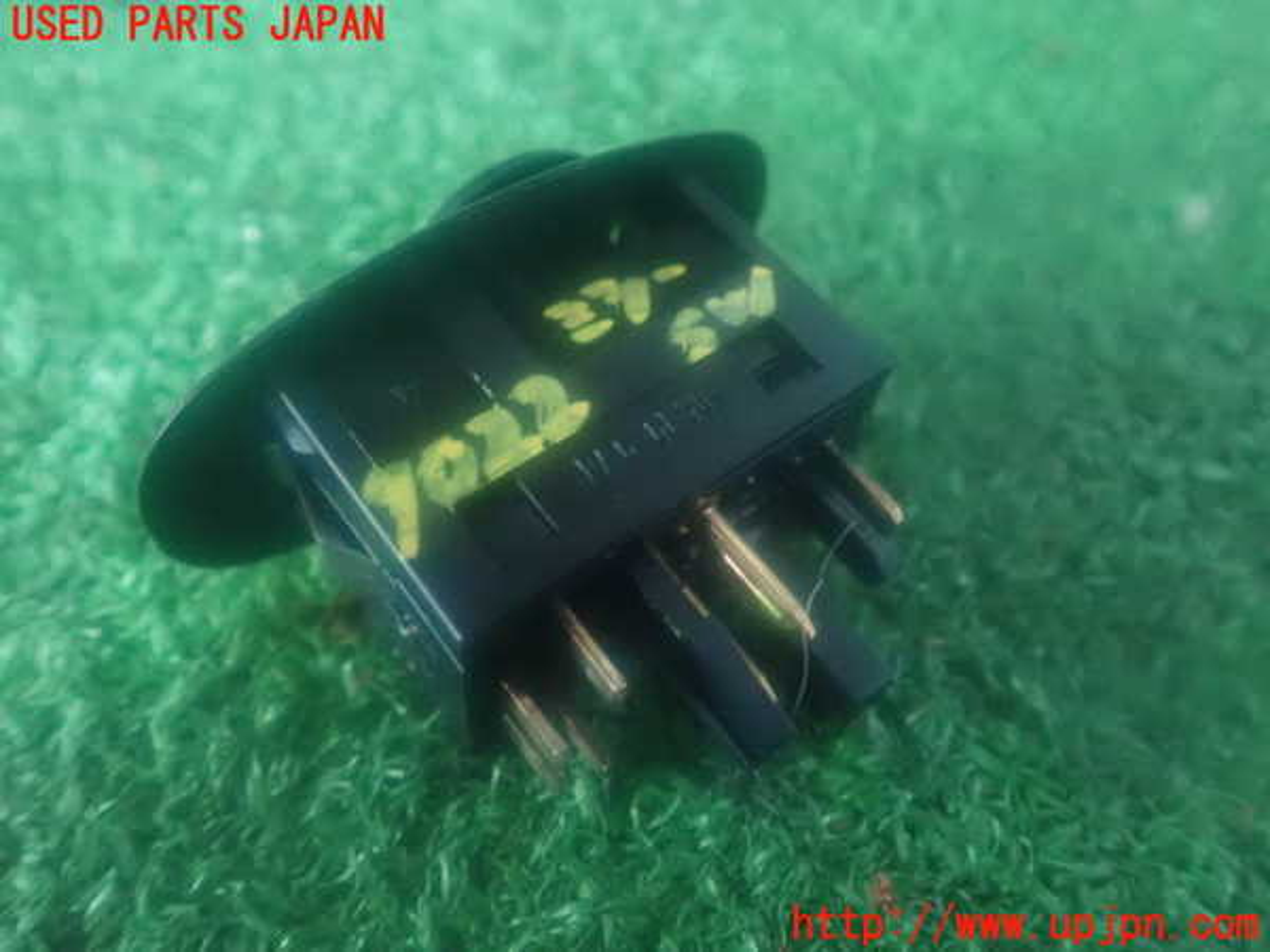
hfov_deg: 60.0
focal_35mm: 30
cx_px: 635
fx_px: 1101
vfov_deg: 46.8
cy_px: 476
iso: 1600
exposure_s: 1/13
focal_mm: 5.5
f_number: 2.3
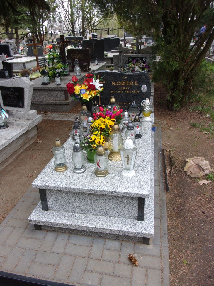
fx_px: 231
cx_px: 107
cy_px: 143
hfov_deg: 49.7
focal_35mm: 28
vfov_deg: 63.4
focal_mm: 5.1
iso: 80
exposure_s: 1/80
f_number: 3.9
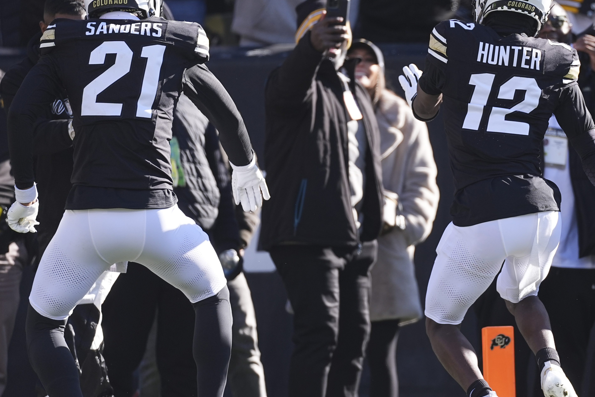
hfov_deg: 2.2
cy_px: 204
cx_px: 436
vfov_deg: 1.4
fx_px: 15718
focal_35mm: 951
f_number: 4
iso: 400
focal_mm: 600
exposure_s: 1/1250
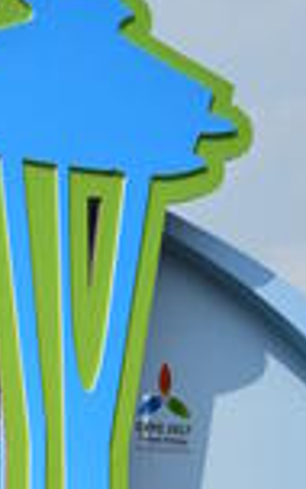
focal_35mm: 146
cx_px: 11
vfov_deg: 13.2
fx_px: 1947
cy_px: 807
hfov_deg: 8.9
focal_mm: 25
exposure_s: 1/320
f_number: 9
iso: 100
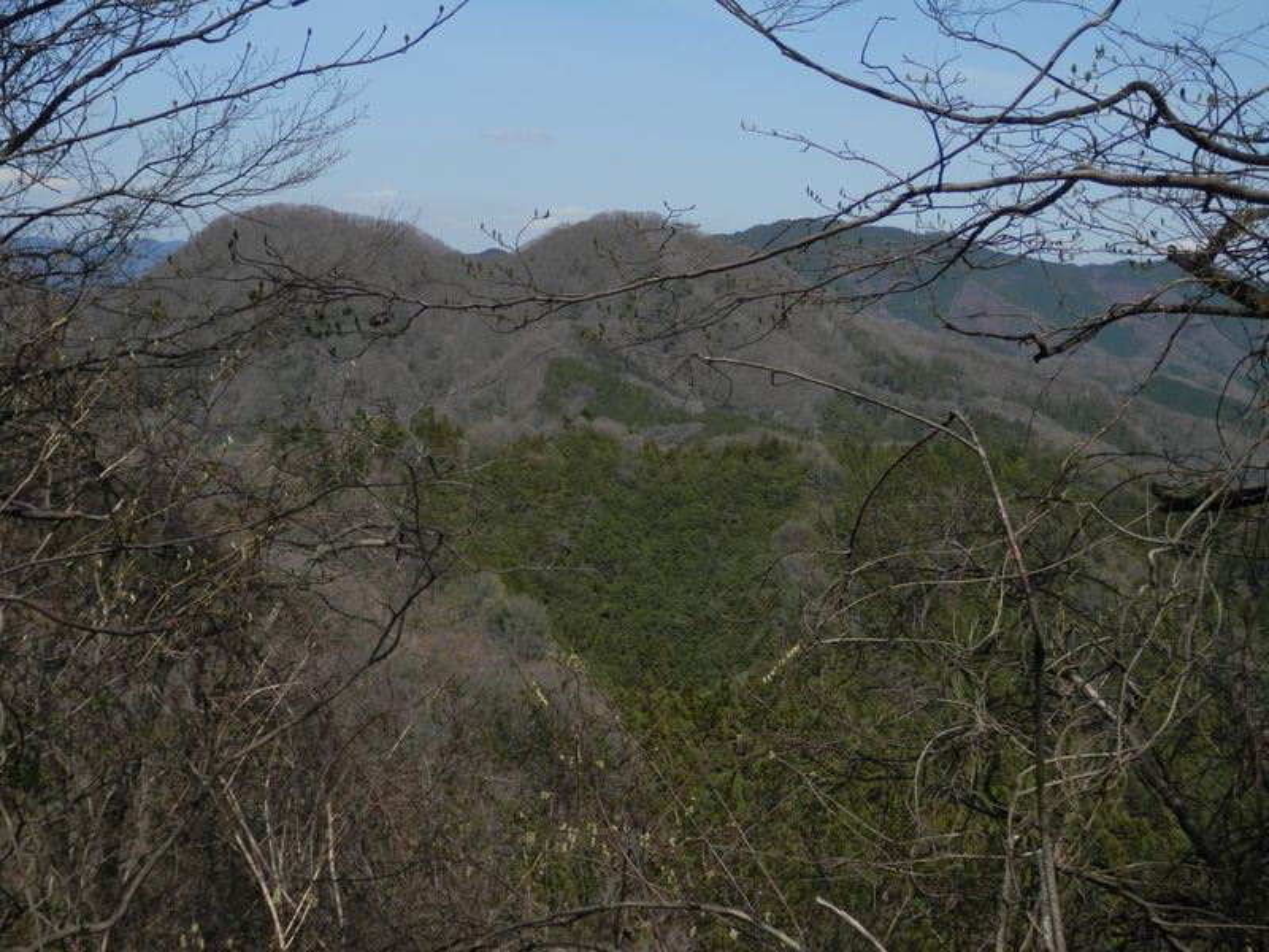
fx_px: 1466
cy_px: 476
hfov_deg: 46.8
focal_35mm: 40
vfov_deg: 36.0
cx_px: 634
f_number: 10.4
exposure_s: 1/125
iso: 80
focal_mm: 7.3
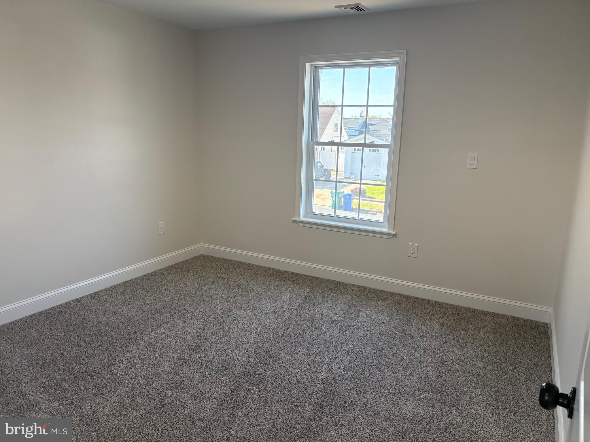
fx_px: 443
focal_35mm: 26
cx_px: 295
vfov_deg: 53.1
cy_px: 221
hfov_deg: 67.3
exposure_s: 1/187
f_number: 1.6
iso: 125
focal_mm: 5.96
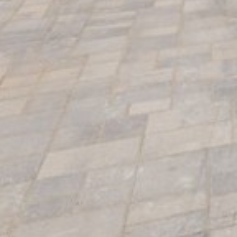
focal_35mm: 103
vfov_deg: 14.0
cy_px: -249
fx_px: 798
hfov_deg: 12.0
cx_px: 632
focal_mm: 17
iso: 100
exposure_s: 1/500
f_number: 8
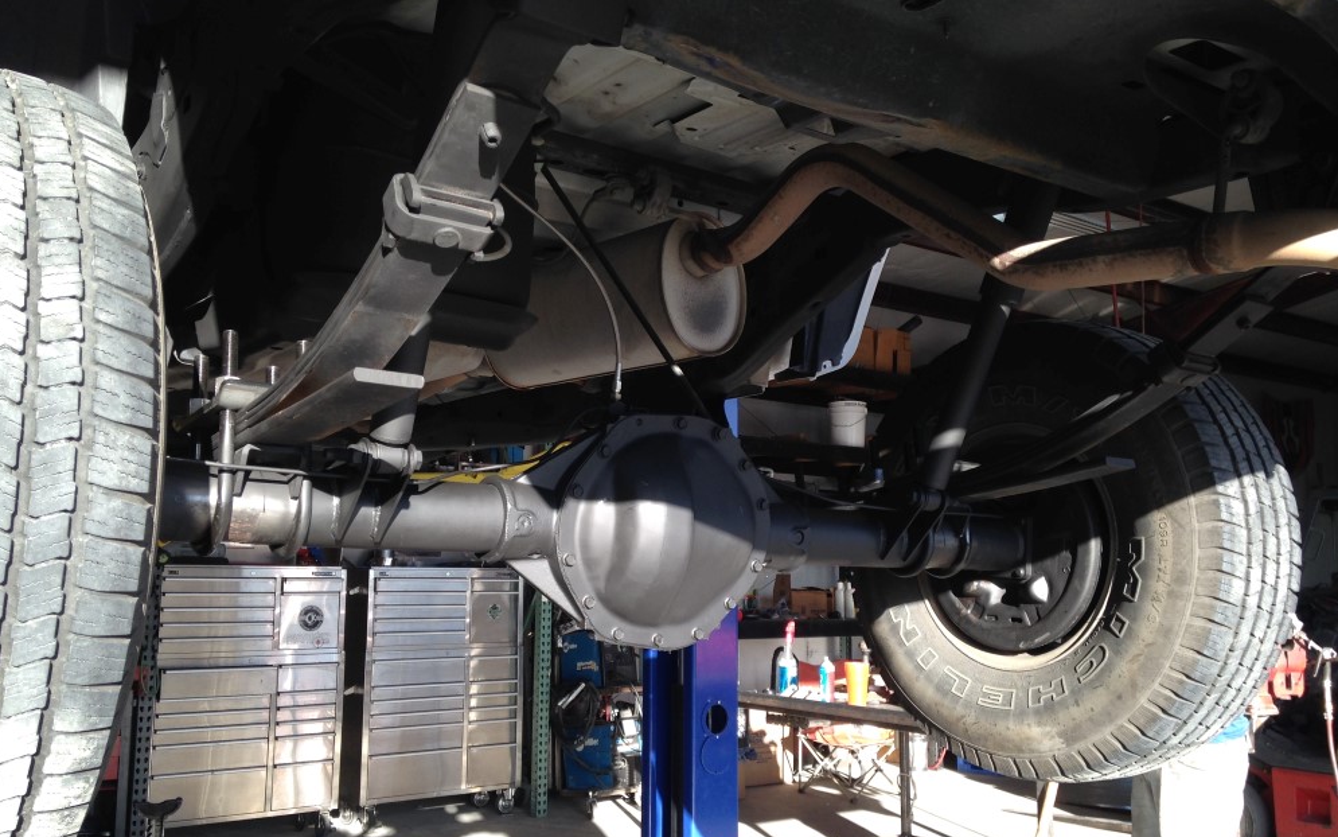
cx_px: 680
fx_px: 1313
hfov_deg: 54.0
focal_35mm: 36
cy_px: 463
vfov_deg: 35.3
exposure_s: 1/188
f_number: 2.4
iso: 50
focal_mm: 4.12
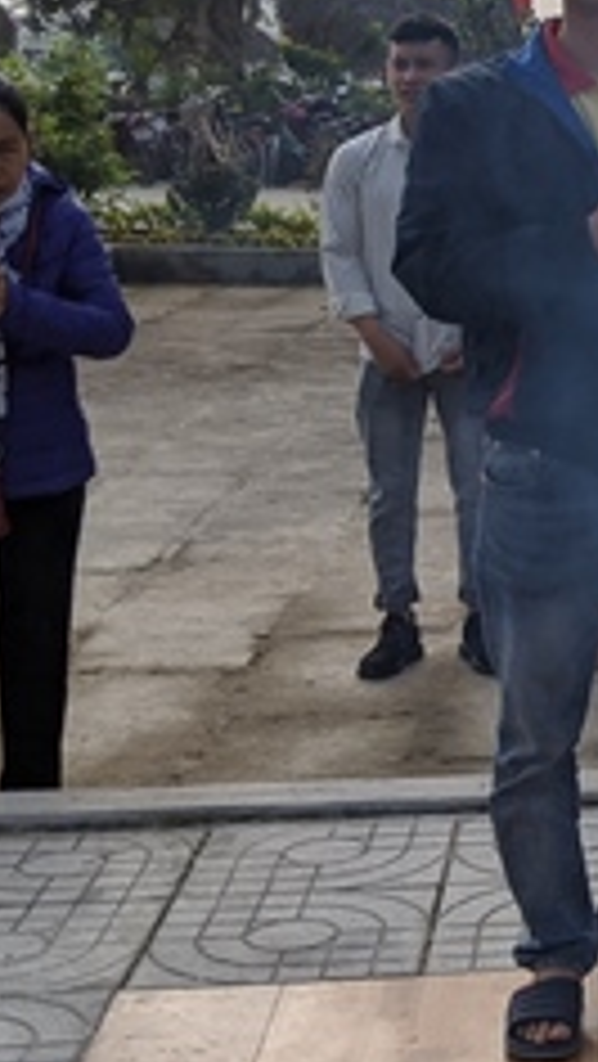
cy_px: 346
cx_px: 1263
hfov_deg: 12.7
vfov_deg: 26.0
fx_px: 2280
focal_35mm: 81
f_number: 1.8
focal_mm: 4.44
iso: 59
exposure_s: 1/7812
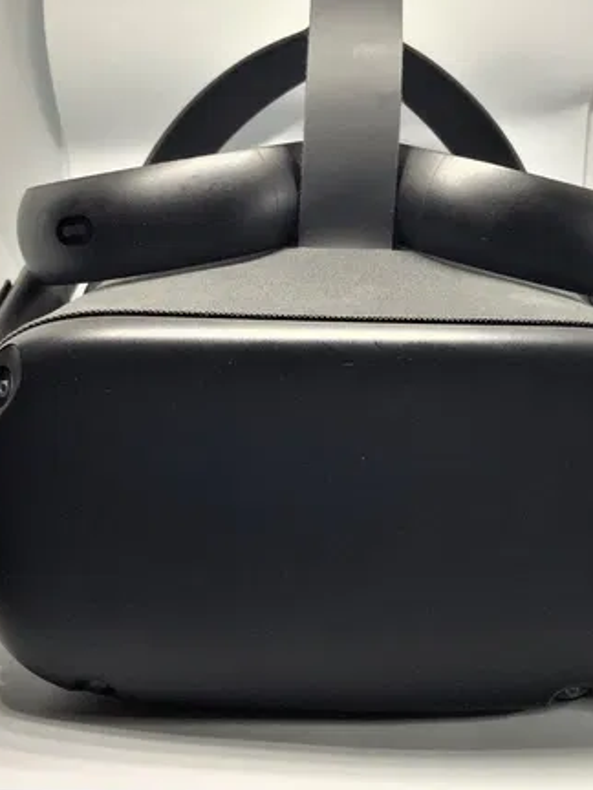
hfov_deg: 34.3
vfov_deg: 44.8
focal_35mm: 42
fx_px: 959
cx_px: 343
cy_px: 403
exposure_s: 1/60
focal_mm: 3
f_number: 1.8
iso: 80
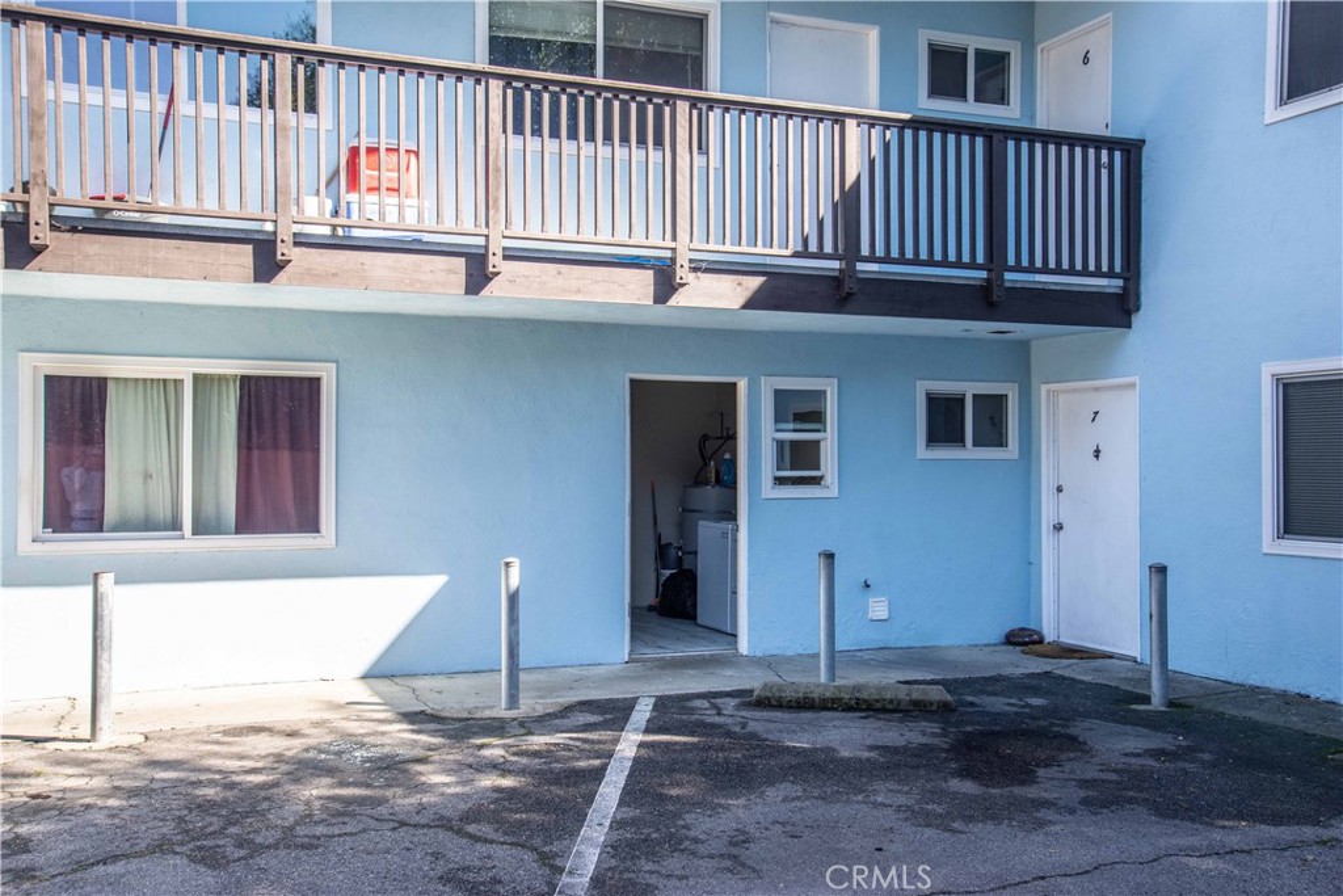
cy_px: 448
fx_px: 1343
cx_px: 672
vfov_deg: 36.9
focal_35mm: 36
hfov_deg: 53.1
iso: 400
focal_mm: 36
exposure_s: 1/1000
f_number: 9
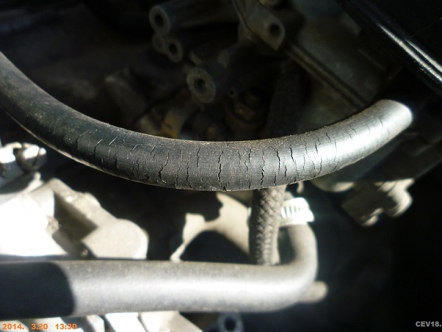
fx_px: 370
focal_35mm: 29
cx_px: 221
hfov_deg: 61.7
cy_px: 166
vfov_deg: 48.2
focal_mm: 5.2
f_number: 3.3
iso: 160
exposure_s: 1/250
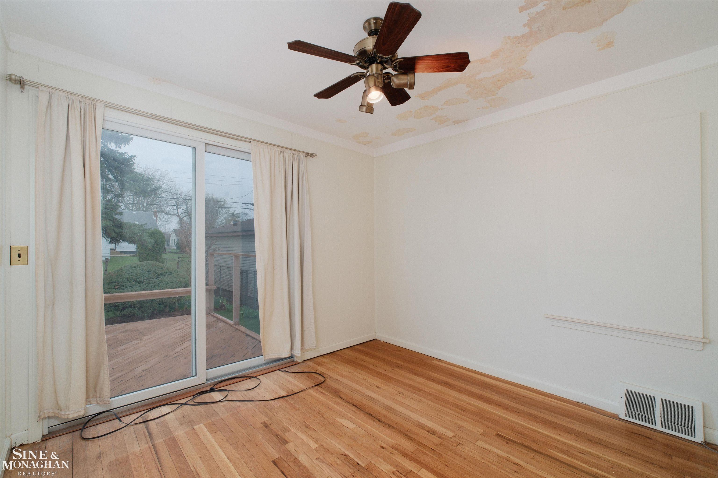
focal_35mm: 15
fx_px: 299
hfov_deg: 100.4
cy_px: 239
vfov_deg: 77.3
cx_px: 359
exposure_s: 1/250
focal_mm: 10
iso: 800
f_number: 8
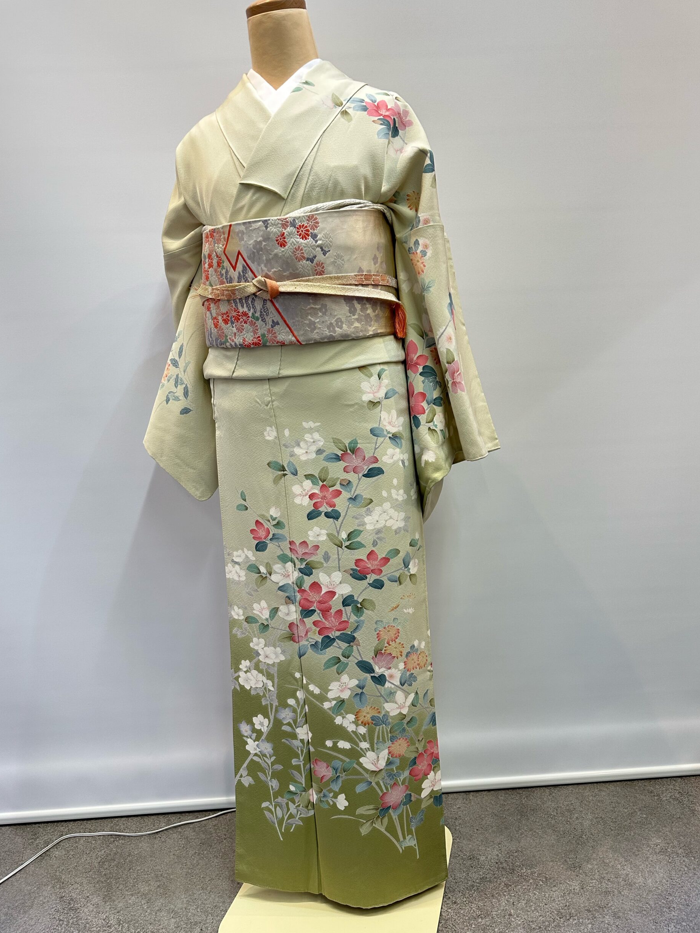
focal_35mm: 25
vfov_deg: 69.4
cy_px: 478
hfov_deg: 54.9
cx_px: 350
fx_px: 674
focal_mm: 6.86
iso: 200
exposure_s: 1/121
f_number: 1.78
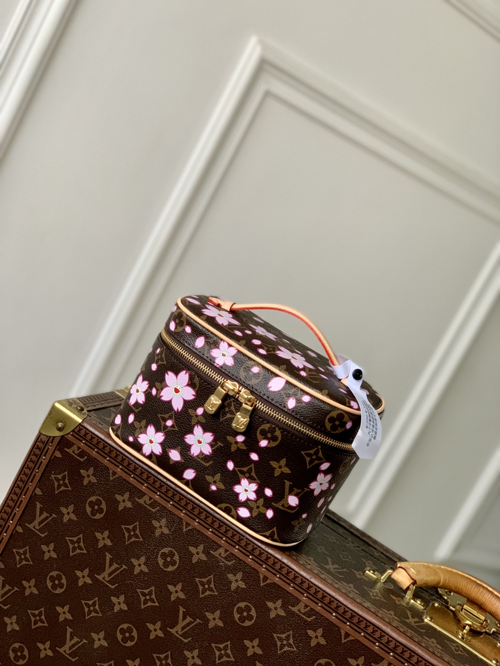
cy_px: 333
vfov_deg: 36.8
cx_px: 250
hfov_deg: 28.0
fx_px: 1001
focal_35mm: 52
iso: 250
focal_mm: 6
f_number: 2.4
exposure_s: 1/60
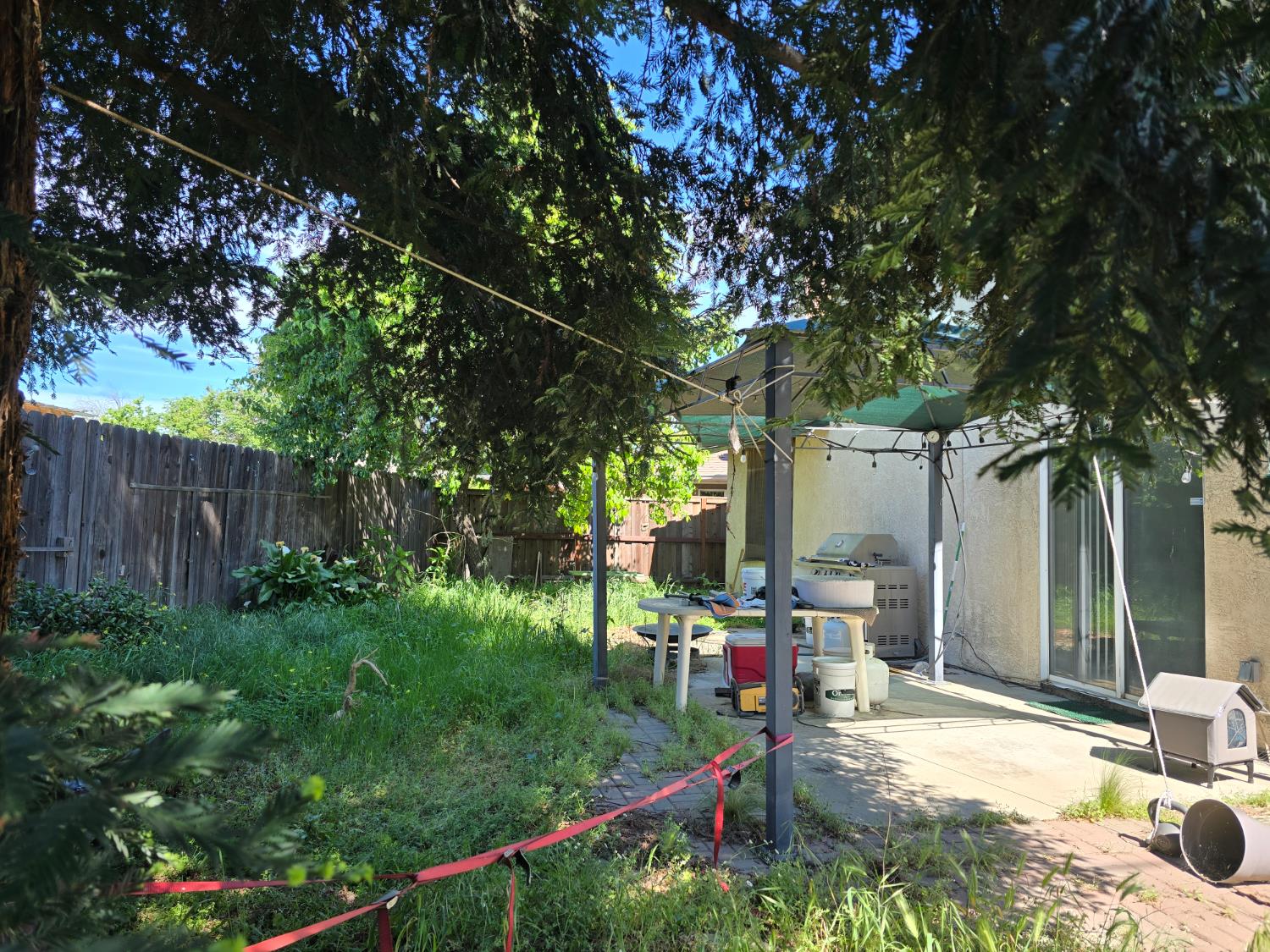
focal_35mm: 23
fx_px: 844
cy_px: 476
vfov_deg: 58.9
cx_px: 635
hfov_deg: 73.9
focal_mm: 6.3
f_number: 1.7
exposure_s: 1/227
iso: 12
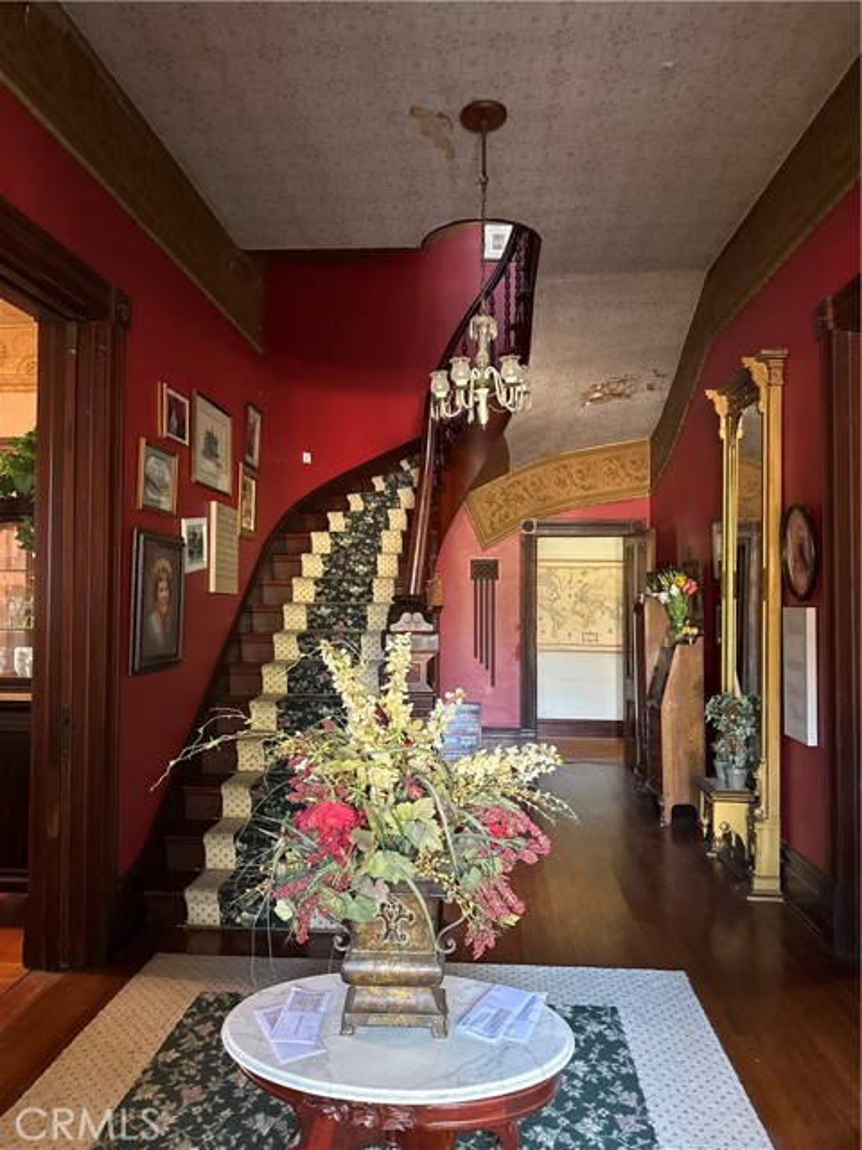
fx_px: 797
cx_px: 431
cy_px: 575
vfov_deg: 71.6
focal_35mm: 24
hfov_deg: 56.8
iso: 800
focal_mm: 6.76
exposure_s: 1/40
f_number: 1.78
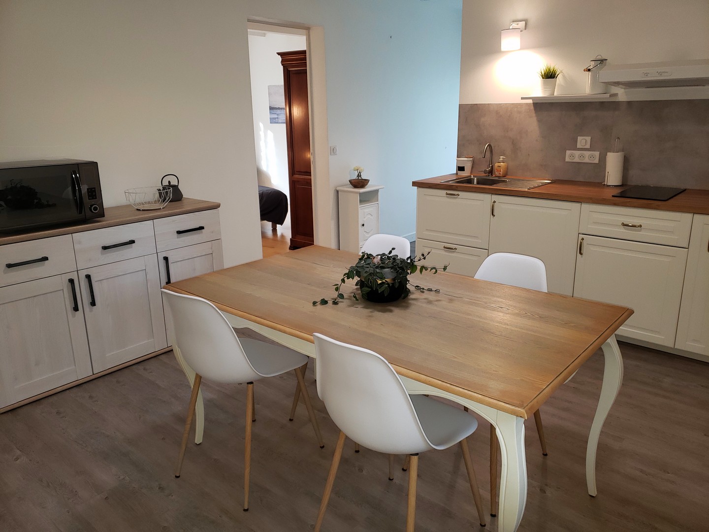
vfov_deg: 53.1
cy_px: 266
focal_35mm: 26
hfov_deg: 67.3
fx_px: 533
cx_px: 354
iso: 100
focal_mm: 4.3
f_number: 1.5
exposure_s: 1/25
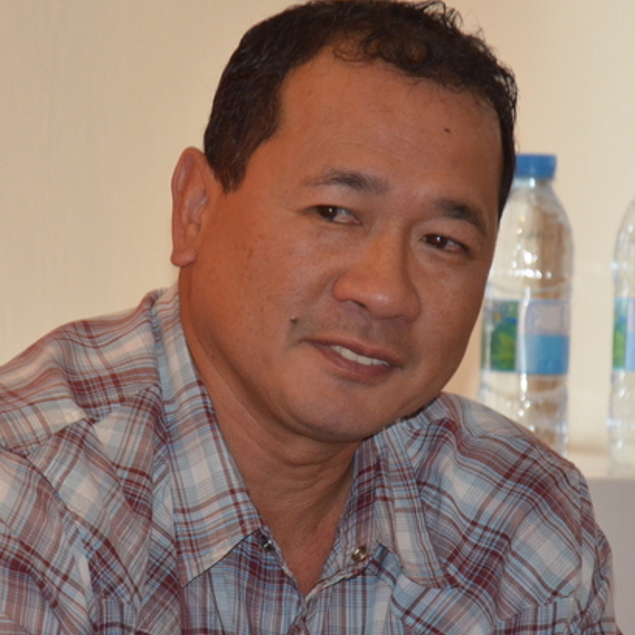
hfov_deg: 5.0
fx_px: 7222
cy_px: 376
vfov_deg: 5.0
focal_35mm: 348
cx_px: 292
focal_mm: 140
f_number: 5.6
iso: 1600
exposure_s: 1/60
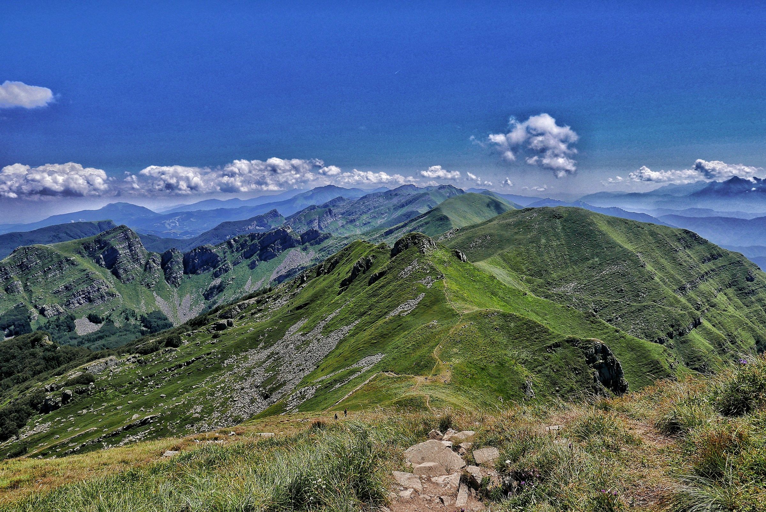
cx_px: 383
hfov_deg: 65.4
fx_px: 596
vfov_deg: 46.5
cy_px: 256
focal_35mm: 28
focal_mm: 12.5
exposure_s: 1/1300
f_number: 5.6
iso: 200
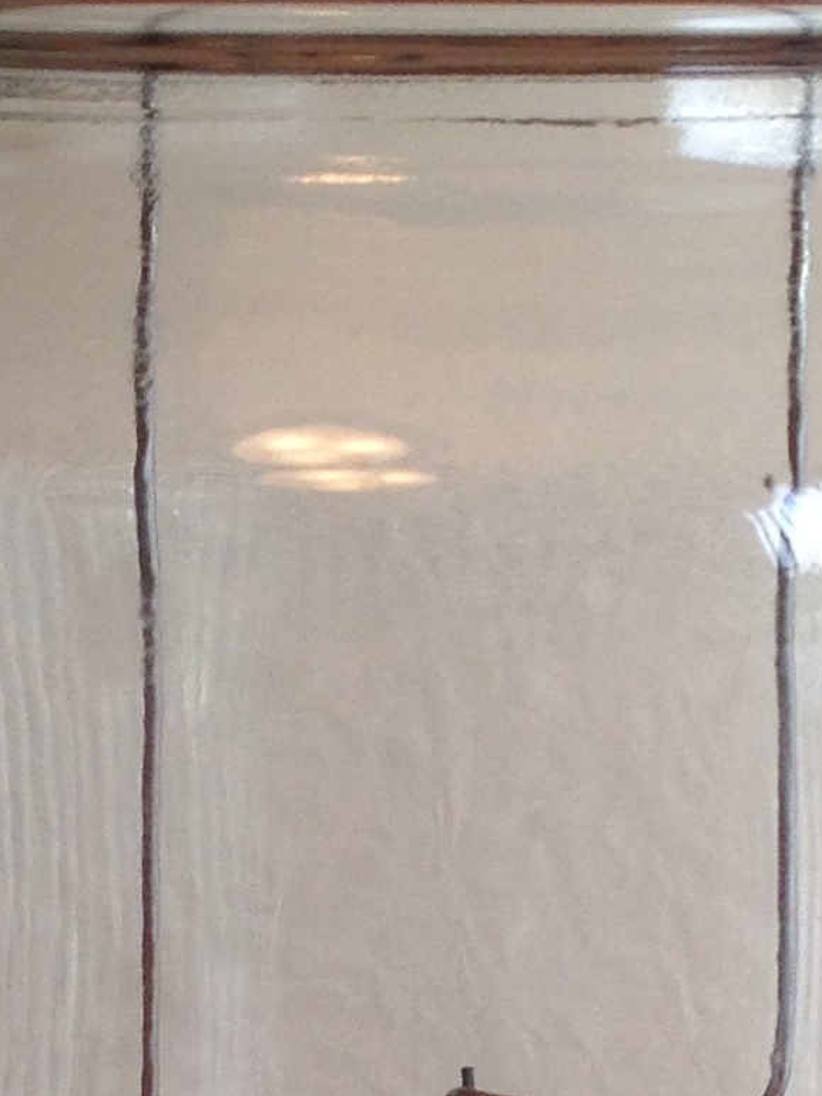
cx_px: 500
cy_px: 1087
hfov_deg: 10.6
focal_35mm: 140
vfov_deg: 13.9
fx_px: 4431
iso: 64
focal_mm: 4.12
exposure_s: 1/40
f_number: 2.4
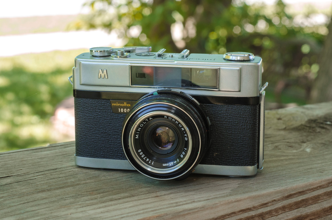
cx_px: 166
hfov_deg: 16.1
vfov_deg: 10.7
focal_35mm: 128
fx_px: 1173
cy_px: 110
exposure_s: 1/125
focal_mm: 85
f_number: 8
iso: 800
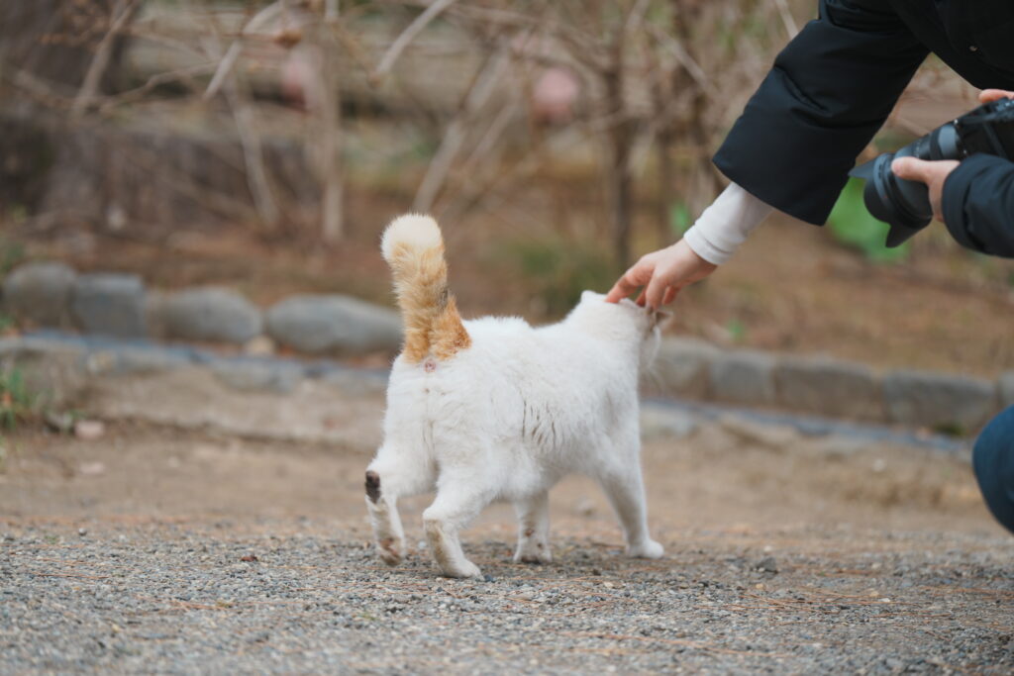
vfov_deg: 6.9
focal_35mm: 200
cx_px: 507
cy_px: 338
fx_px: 5634
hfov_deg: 10.3
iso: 100
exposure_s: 1/200
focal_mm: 200
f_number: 2.8
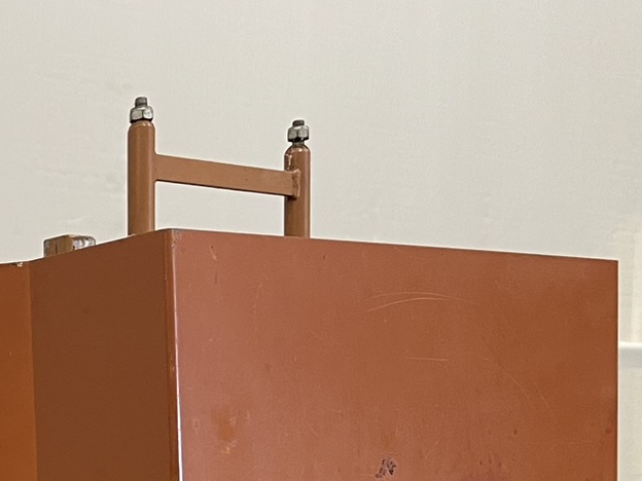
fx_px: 1521
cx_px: -234
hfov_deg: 21.2
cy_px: 683
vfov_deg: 16.6
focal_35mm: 82
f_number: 1.6
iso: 125
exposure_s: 1/65
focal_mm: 5.1
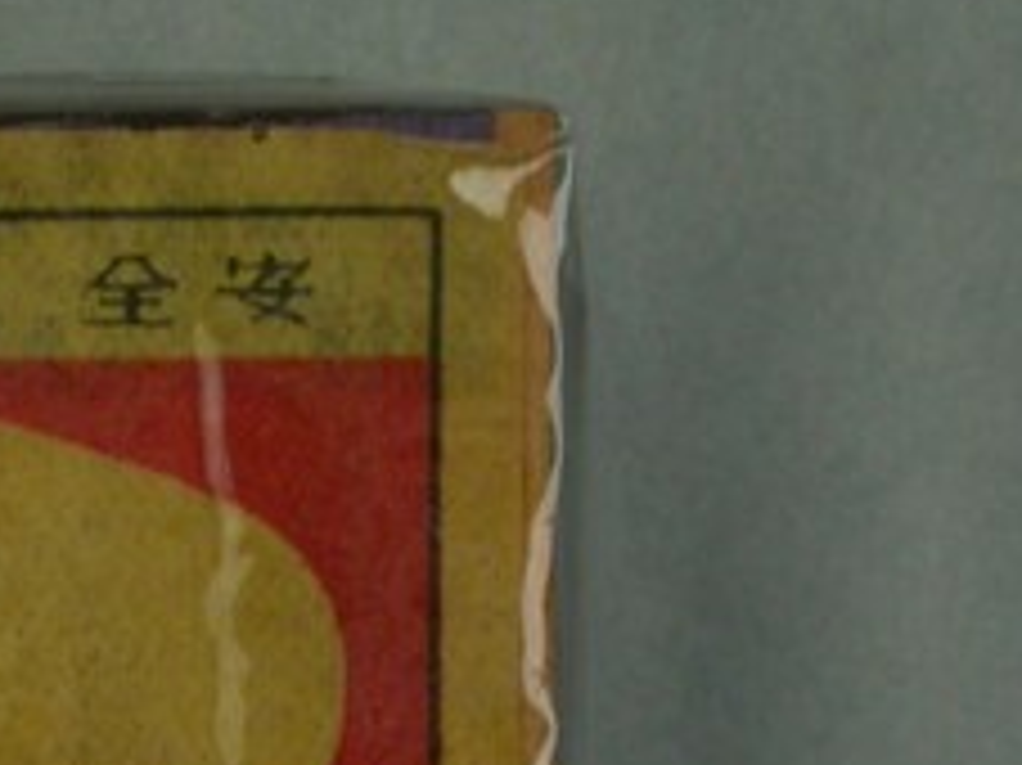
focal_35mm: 434
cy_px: 832
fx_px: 12807
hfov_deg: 4.5
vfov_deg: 3.4
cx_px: -338
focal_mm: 32
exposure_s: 1/30
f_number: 5.1
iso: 100
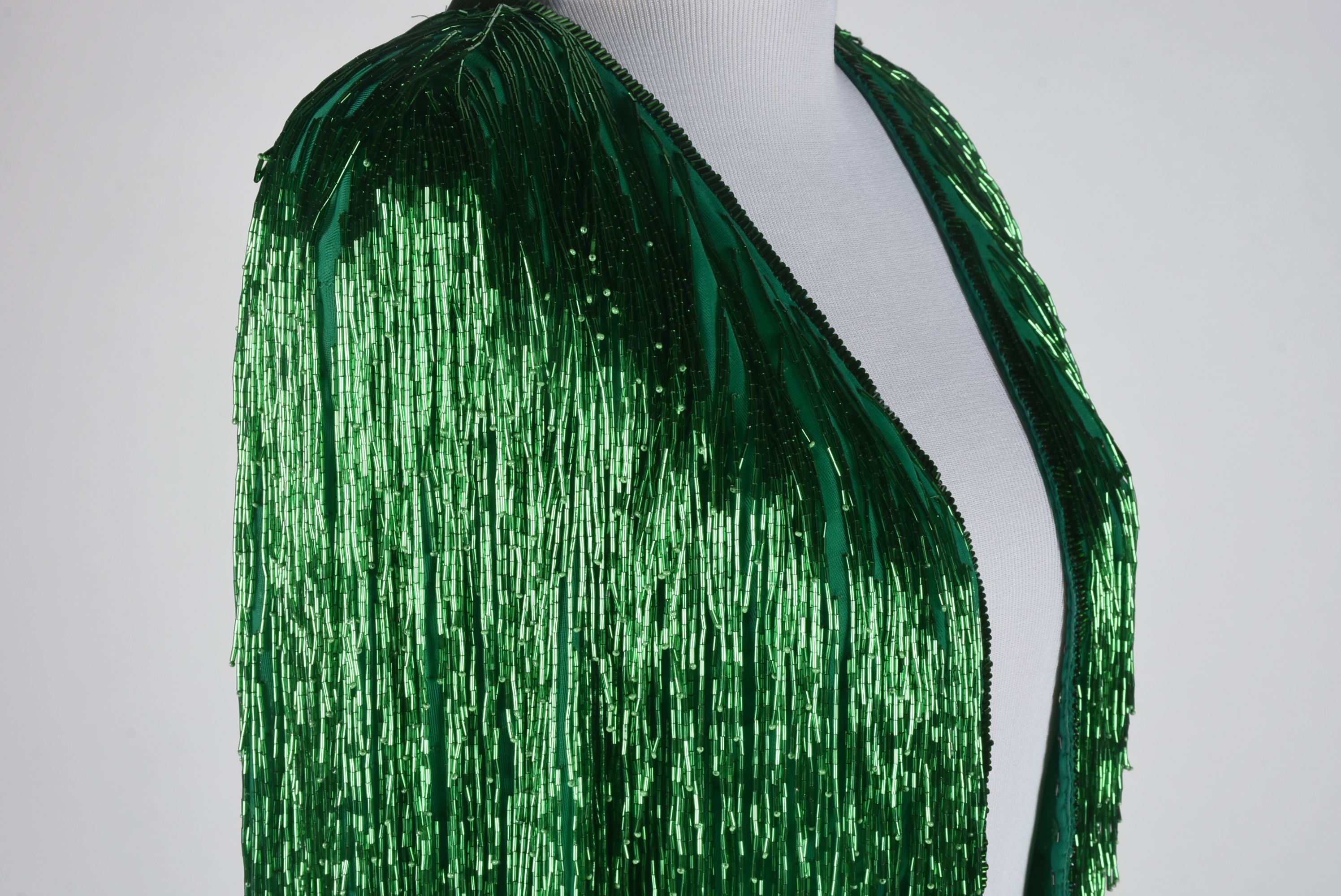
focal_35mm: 60
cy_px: 448
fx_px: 2237
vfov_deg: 22.7
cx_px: 670
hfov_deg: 33.4
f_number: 16
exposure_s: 1/125
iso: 320
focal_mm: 40
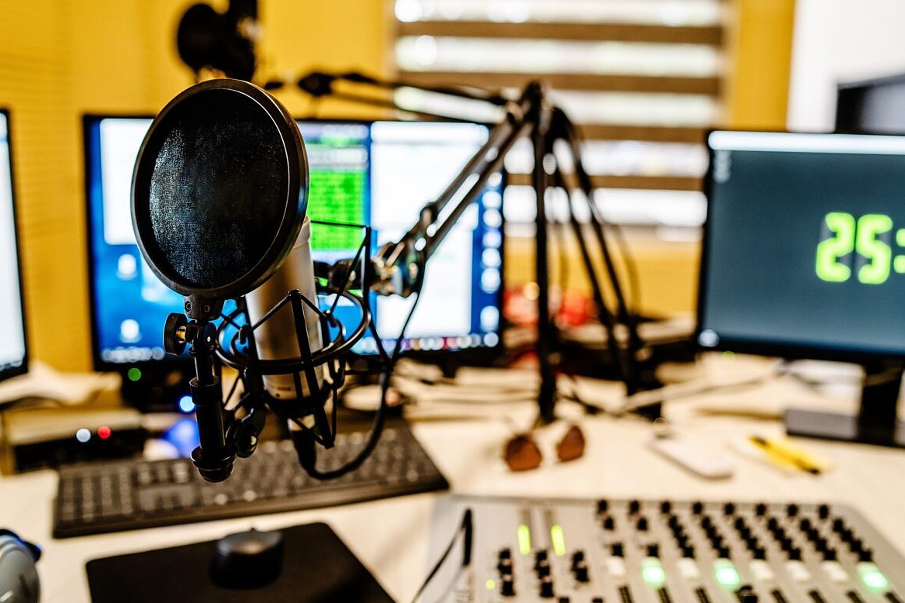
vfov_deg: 36.9
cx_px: 443
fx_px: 905
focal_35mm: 36
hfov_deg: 53.1
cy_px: 296
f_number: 1.8
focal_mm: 35
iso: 250
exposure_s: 1/60
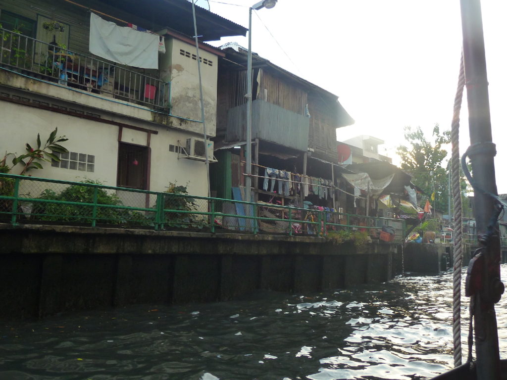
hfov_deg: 56.8
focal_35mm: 32
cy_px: 190
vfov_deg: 44.2
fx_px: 469
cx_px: 254
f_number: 3.5
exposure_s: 1/160
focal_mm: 5.3
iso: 160
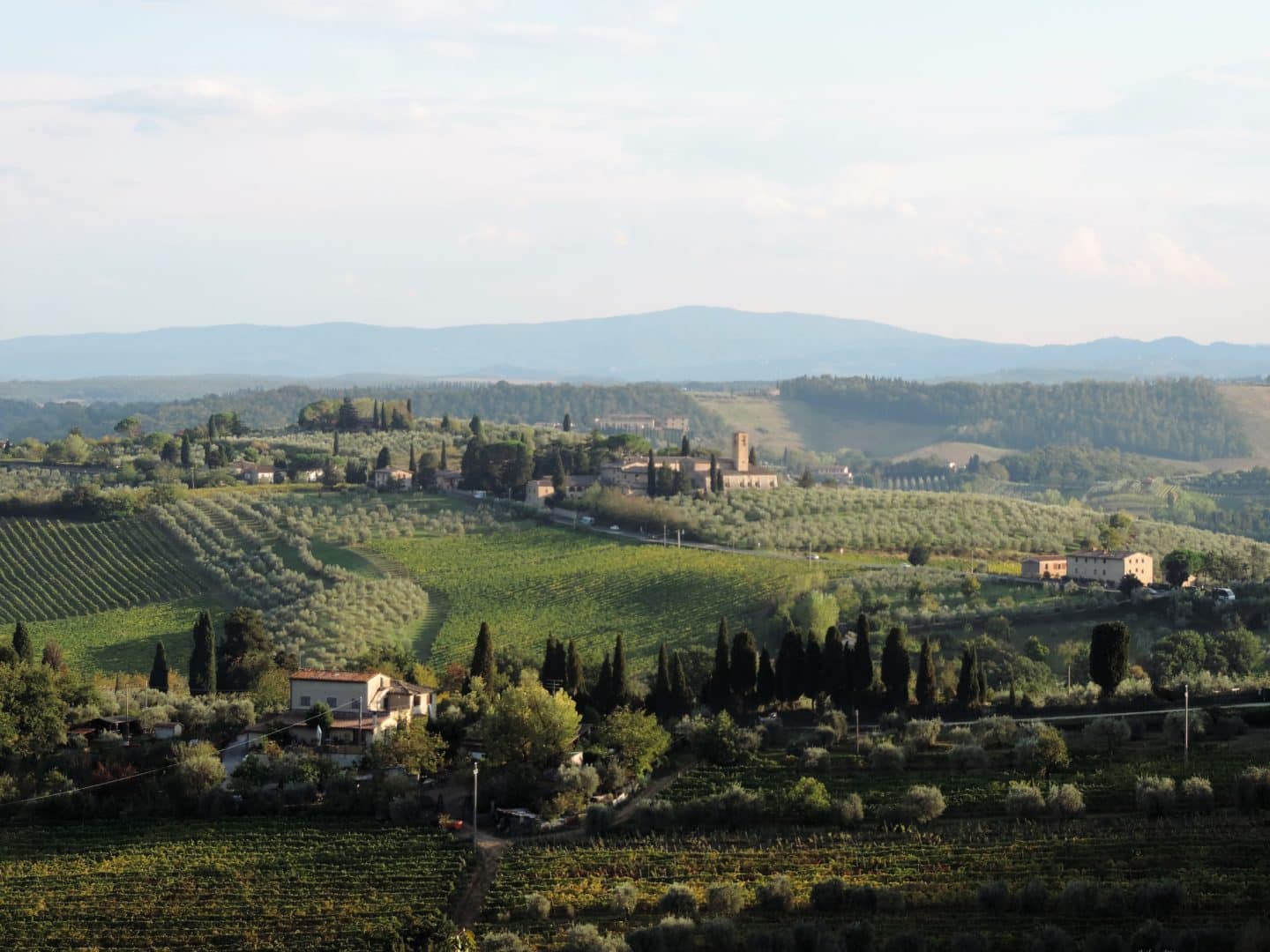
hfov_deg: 18.7
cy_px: 476
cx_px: 635
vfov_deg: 14.1
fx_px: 3852
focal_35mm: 105
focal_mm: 18.7
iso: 80
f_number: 4.2
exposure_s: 1/250
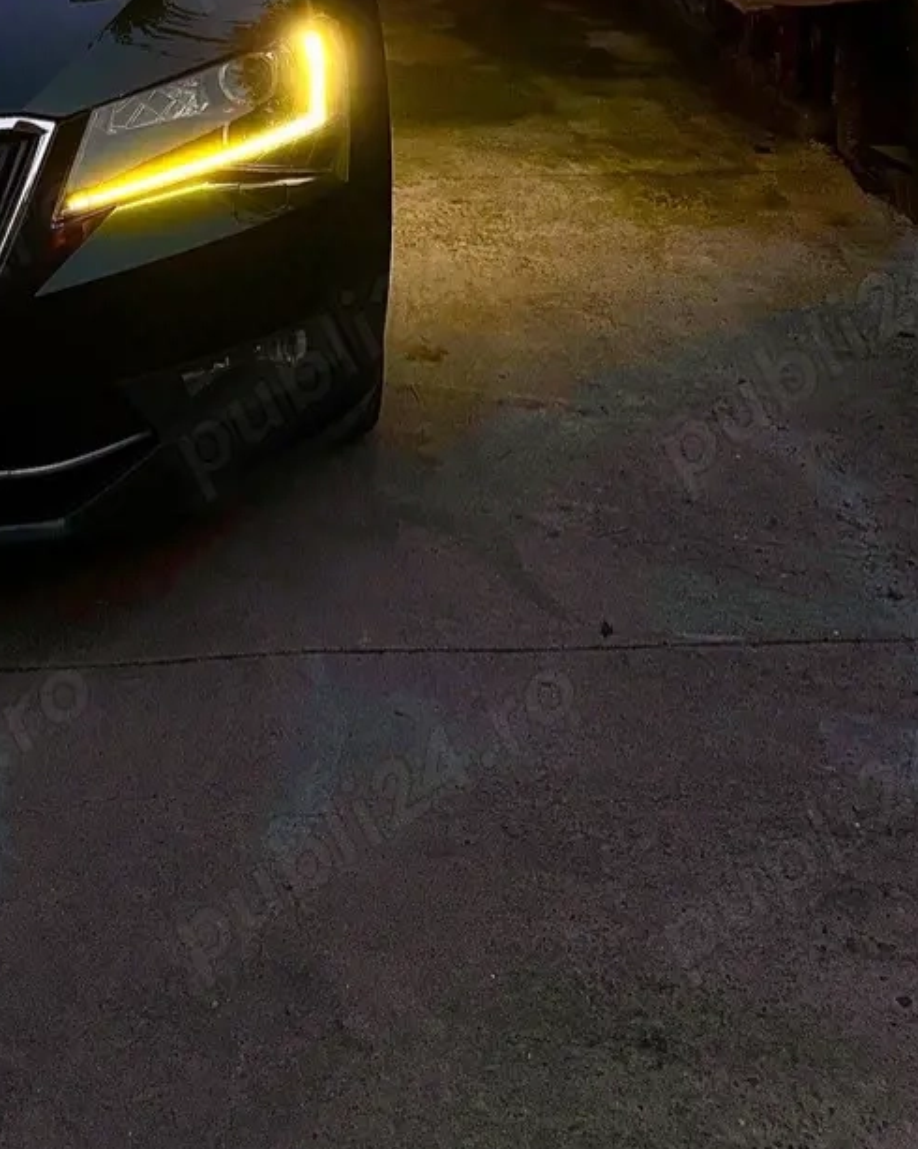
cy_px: -84
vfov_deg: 32.6
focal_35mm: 51
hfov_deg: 28.0
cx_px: 13
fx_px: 1733
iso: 1000
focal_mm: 6.76
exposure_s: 1/31
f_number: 1.78
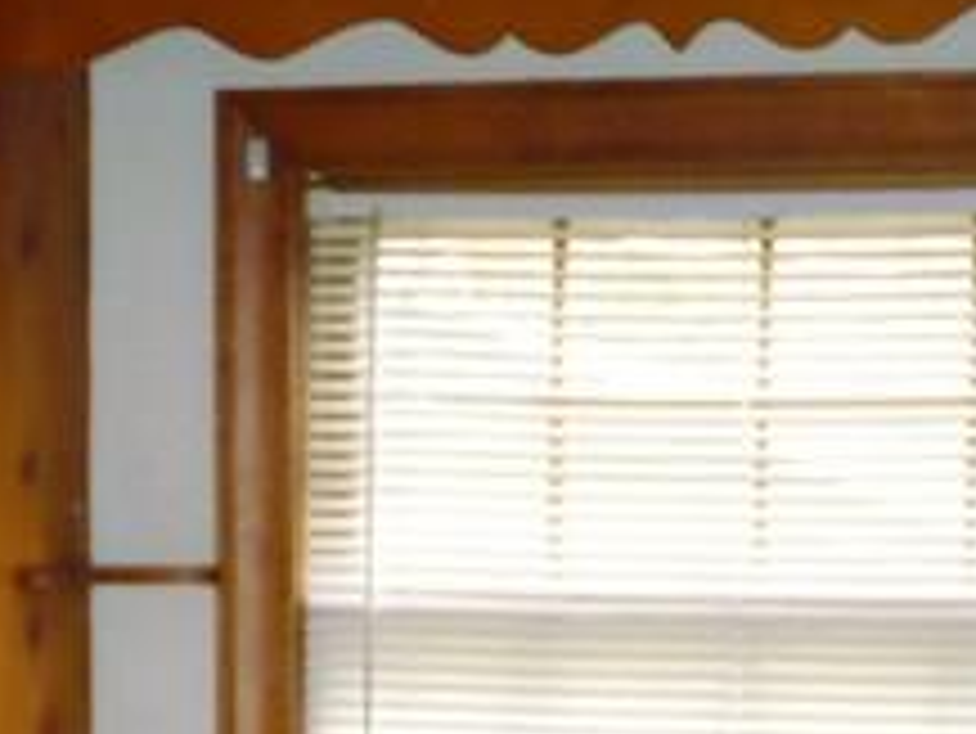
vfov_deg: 10.4
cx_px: 526
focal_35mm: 137
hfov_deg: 14.4
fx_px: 3865
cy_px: 1171
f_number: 3.3
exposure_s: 1/30
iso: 320
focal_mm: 5.2
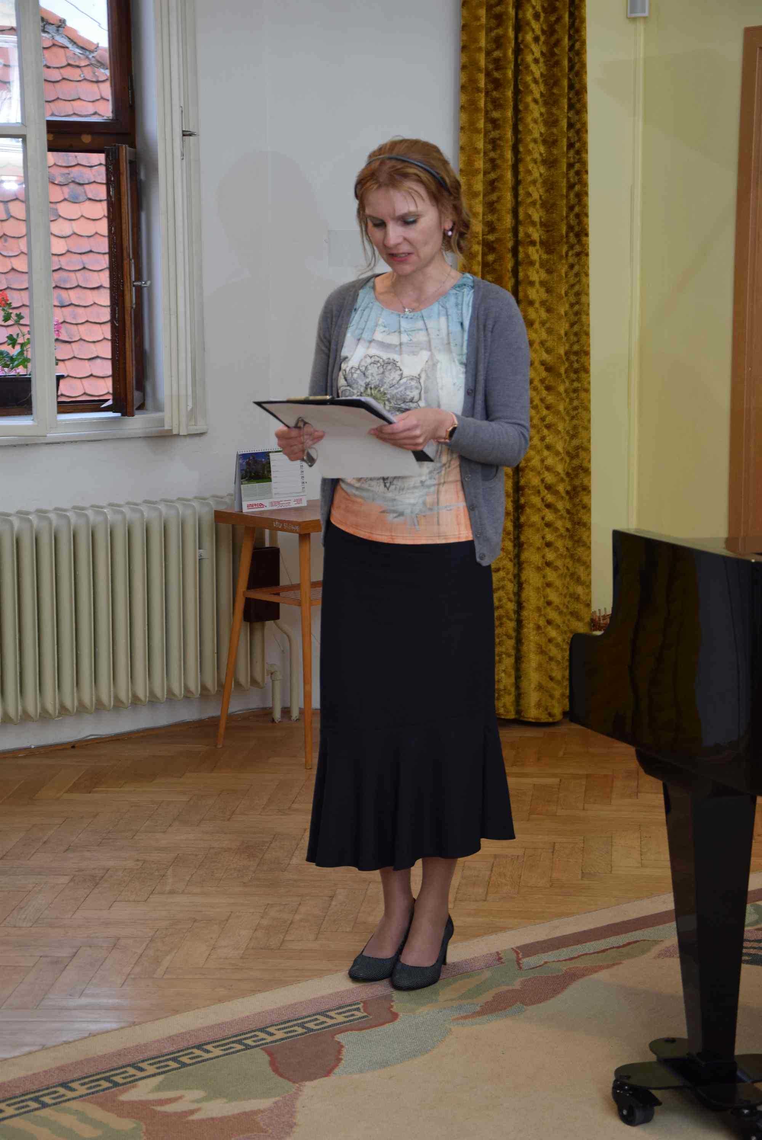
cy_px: 570
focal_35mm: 78
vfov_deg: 26.0
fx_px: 2472
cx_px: 381
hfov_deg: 17.5
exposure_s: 1/125
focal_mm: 52
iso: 400
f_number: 5
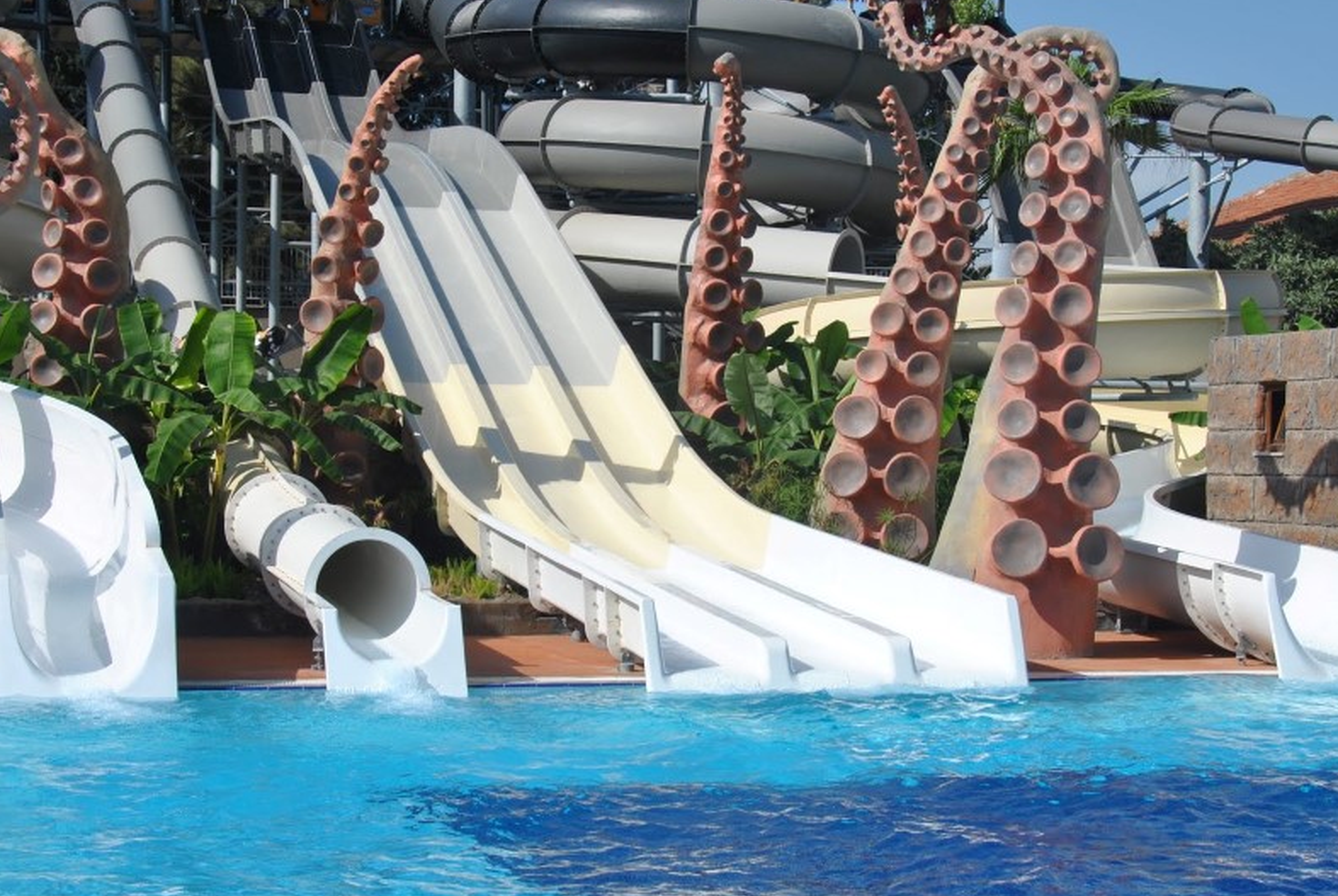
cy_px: 493
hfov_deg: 28.8
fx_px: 2605
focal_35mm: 70
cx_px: 674
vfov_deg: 19.5
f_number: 9
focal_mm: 32
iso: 100
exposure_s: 1/400
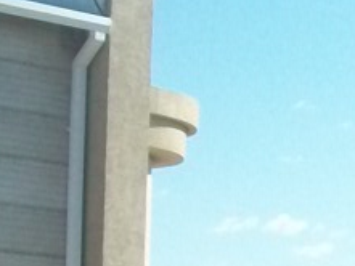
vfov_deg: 7.3
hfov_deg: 9.1
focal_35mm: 197
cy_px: 482
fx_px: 2021
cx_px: 843
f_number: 5.5
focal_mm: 5.7
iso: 80
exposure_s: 1/250
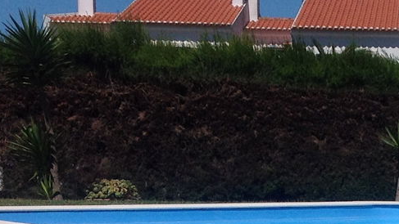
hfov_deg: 16.6
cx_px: 438
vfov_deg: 9.3
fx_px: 1323
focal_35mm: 125
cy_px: 376
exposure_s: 1/6061
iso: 50
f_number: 2.4
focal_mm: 4.28
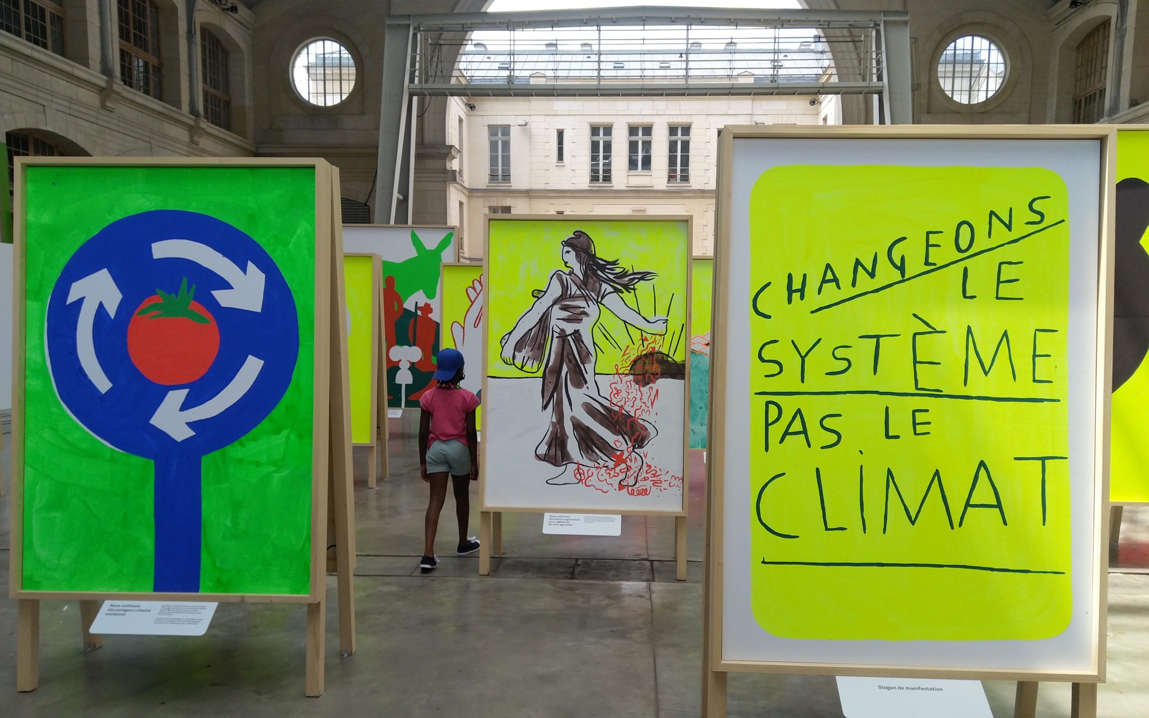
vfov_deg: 45.8
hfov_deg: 68.4
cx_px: 583
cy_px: 420
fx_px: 845
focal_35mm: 27
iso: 100
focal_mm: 4.28
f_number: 1.75
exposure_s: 1/468
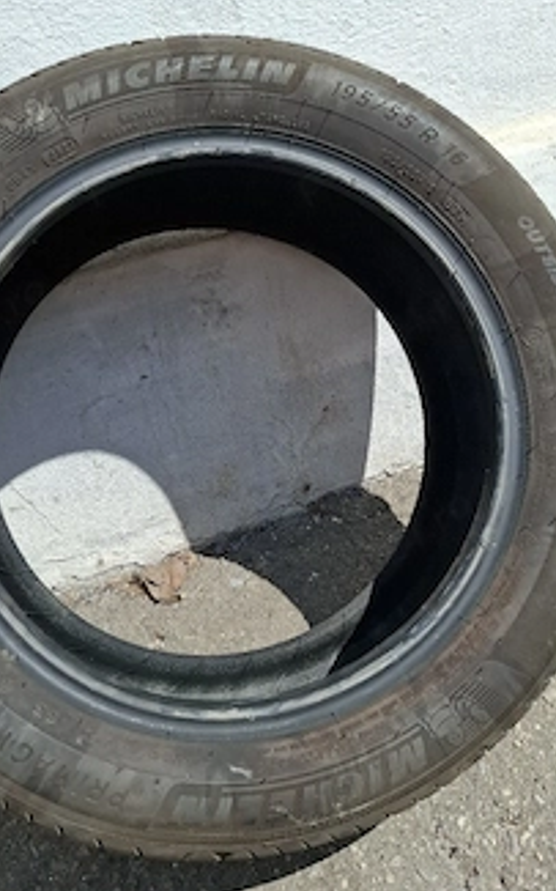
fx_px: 728
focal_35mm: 30
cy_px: 378
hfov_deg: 41.6
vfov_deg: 62.6
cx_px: 225
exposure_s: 1/2500
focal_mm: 5.54
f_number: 1.8
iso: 50
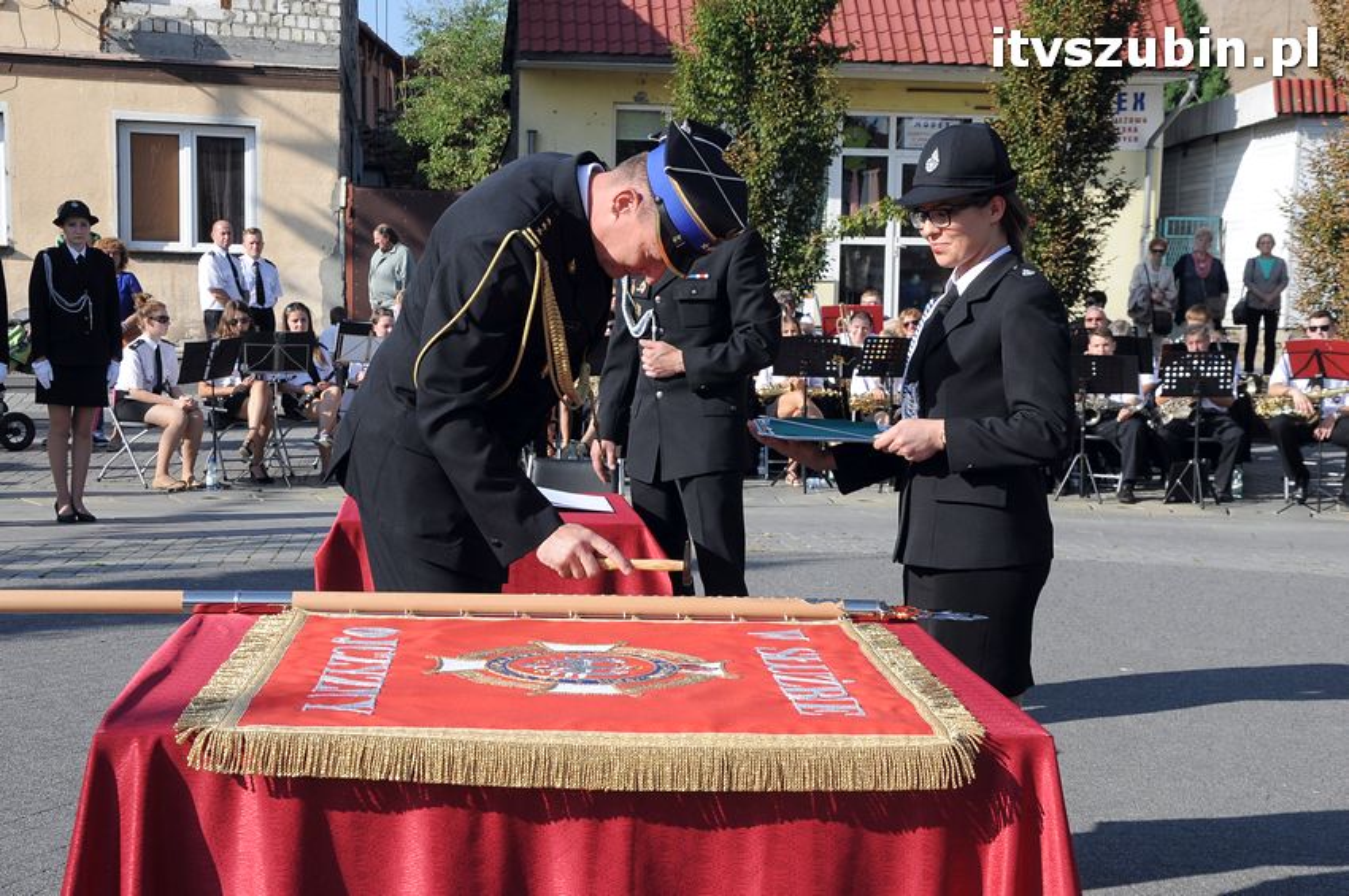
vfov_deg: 23.7
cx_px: 674
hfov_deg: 35.1
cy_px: 448
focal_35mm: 57
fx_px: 2134
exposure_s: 1/400
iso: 400
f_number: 10
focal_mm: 38
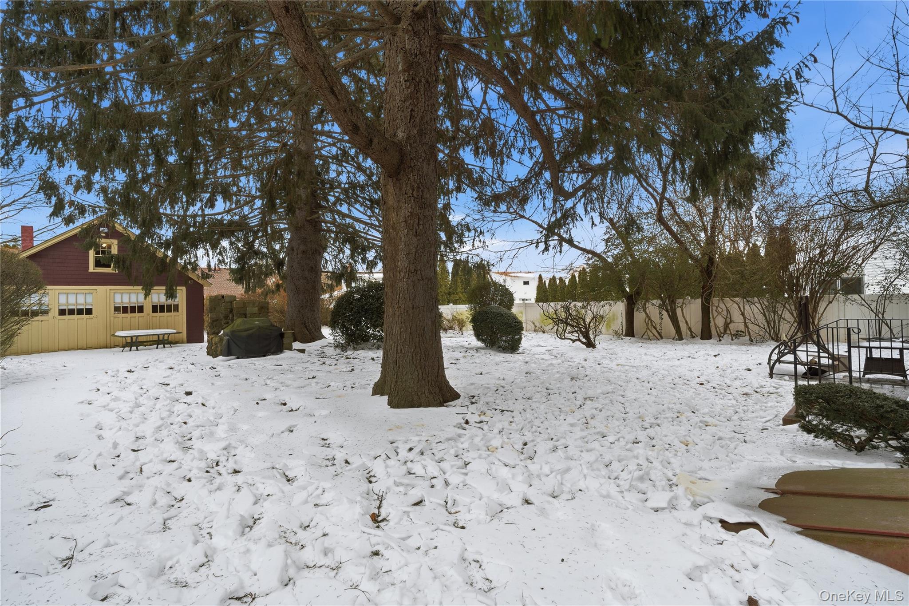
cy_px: 303
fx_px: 404
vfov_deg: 73.7
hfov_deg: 96.7
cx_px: 454
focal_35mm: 16
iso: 200
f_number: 9
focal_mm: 16
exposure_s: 1/1250
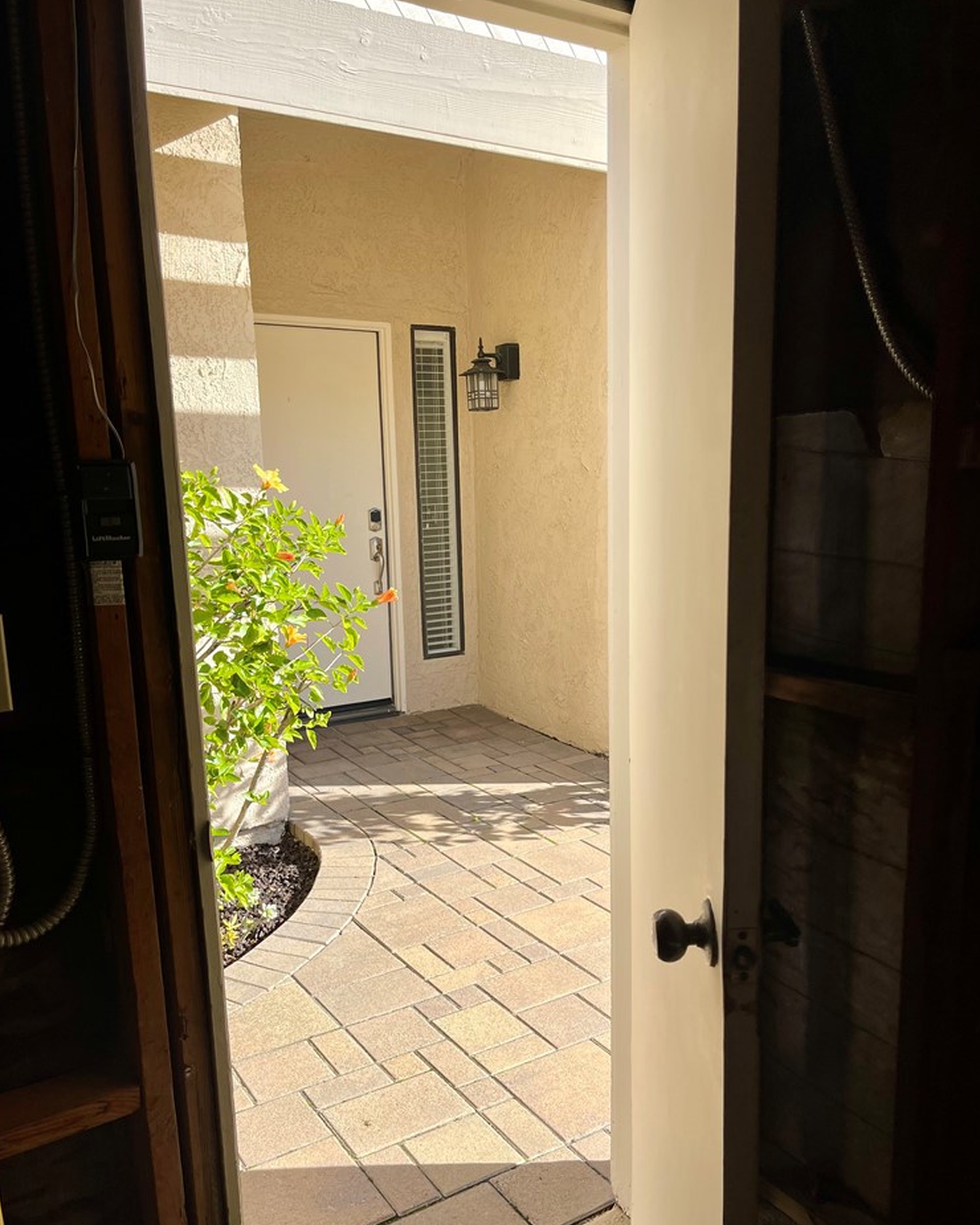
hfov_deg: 53.2
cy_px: 661
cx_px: 497
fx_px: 979
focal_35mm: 27
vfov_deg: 64.0
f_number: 1.6
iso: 32
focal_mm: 5.1
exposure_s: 1/1140
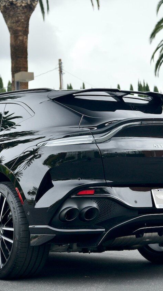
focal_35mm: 79
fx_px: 608
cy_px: 146
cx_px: 53
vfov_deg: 26.9
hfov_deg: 15.2
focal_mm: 50
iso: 640
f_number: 4.5
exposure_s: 1/500
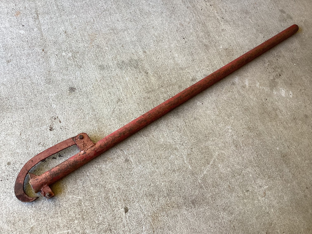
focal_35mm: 31
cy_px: 117
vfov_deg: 45.4
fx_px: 279
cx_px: 156
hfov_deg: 58.3
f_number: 2.4
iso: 80
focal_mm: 3.3
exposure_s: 1/100
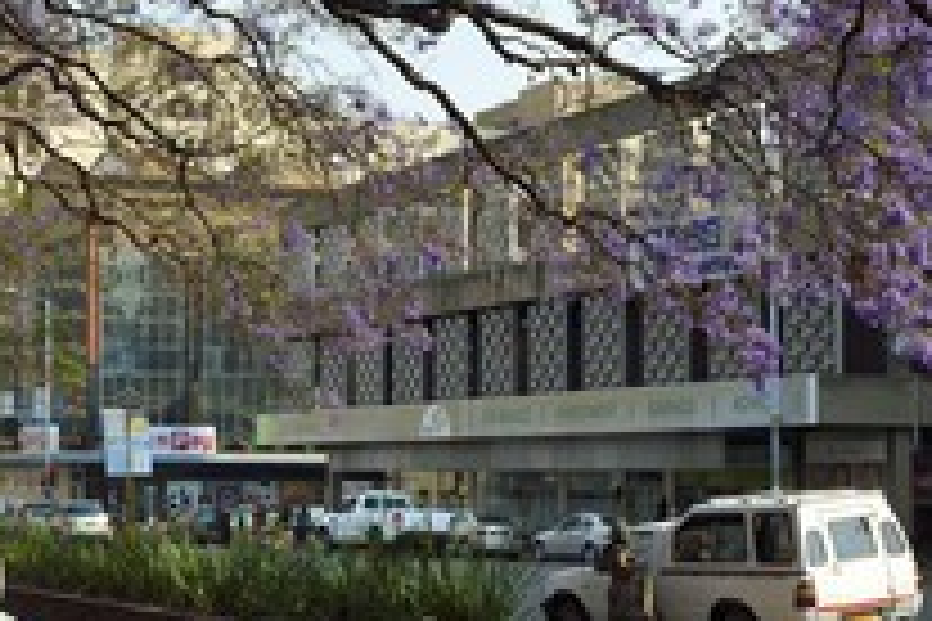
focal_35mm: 81
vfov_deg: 16.8
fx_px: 2097
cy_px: 392
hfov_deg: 24.7
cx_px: 198
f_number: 9
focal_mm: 40
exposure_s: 1/250
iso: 200
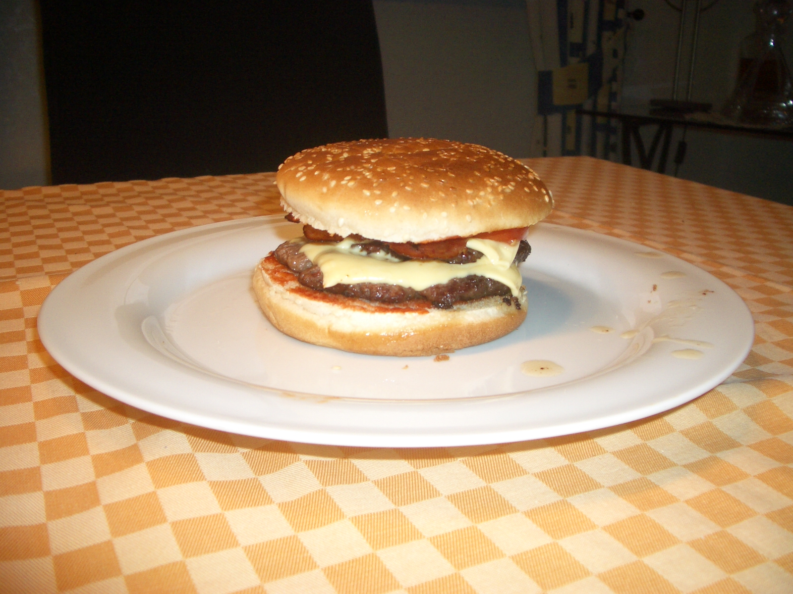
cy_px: 297
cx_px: 396
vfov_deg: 40.7
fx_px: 802
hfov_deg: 52.6
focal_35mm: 35
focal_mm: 5.8
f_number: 2.6
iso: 100
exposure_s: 1/60
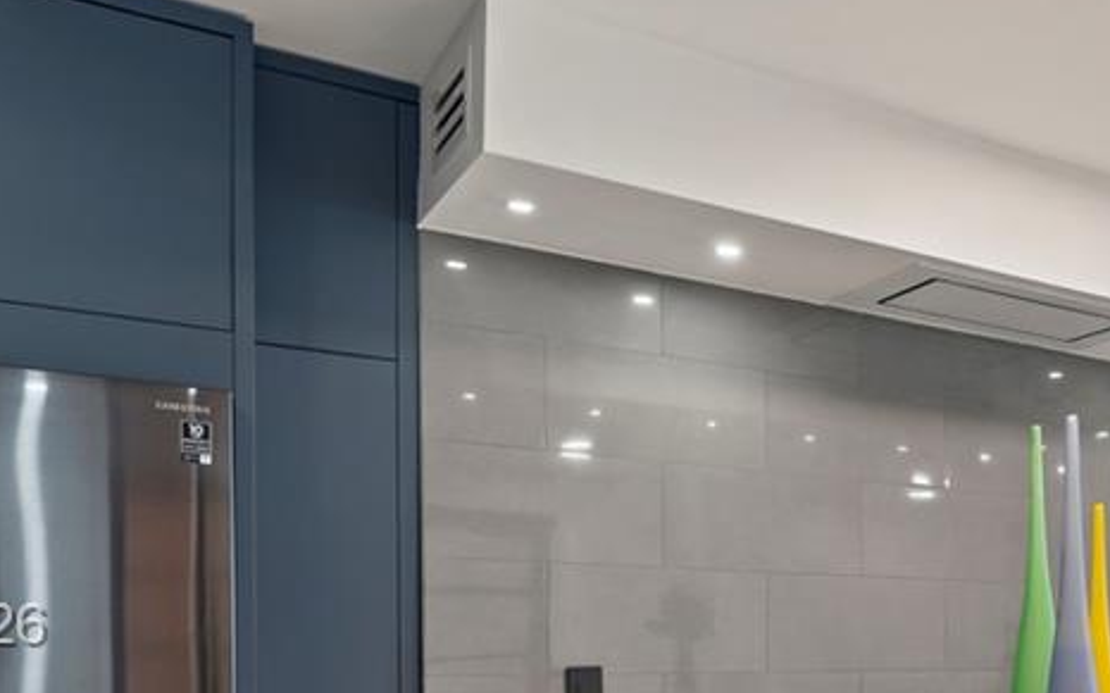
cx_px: 1210
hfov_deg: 39.1
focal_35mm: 42
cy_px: 629
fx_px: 1270
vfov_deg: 29.2
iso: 100
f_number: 4
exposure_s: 1/2
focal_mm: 12
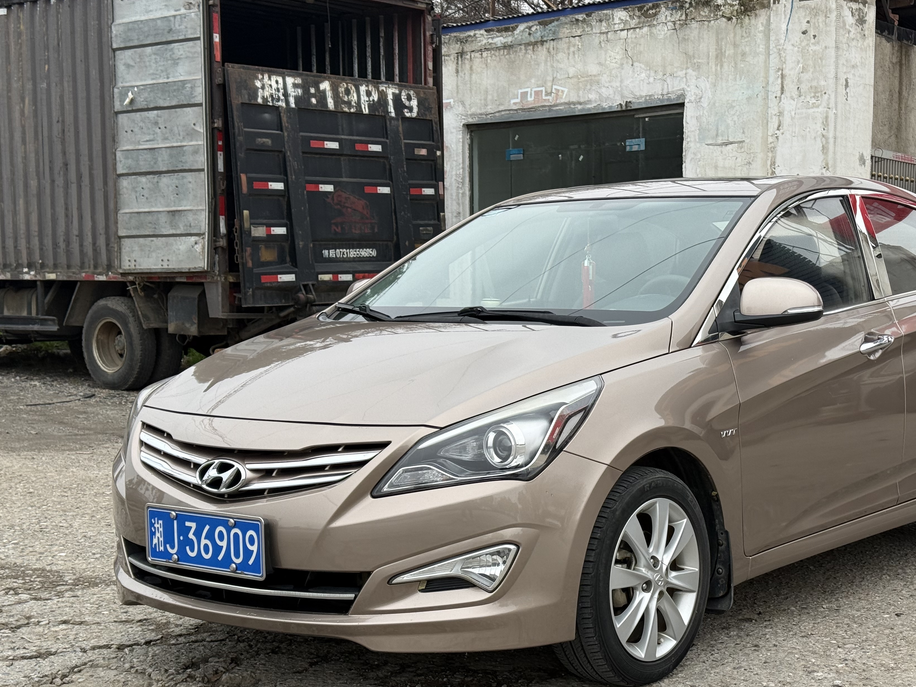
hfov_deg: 32.6
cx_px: 558
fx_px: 1561
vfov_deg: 24.8
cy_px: 406
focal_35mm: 59
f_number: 1.78
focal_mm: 6.76
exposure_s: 1/786
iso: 80
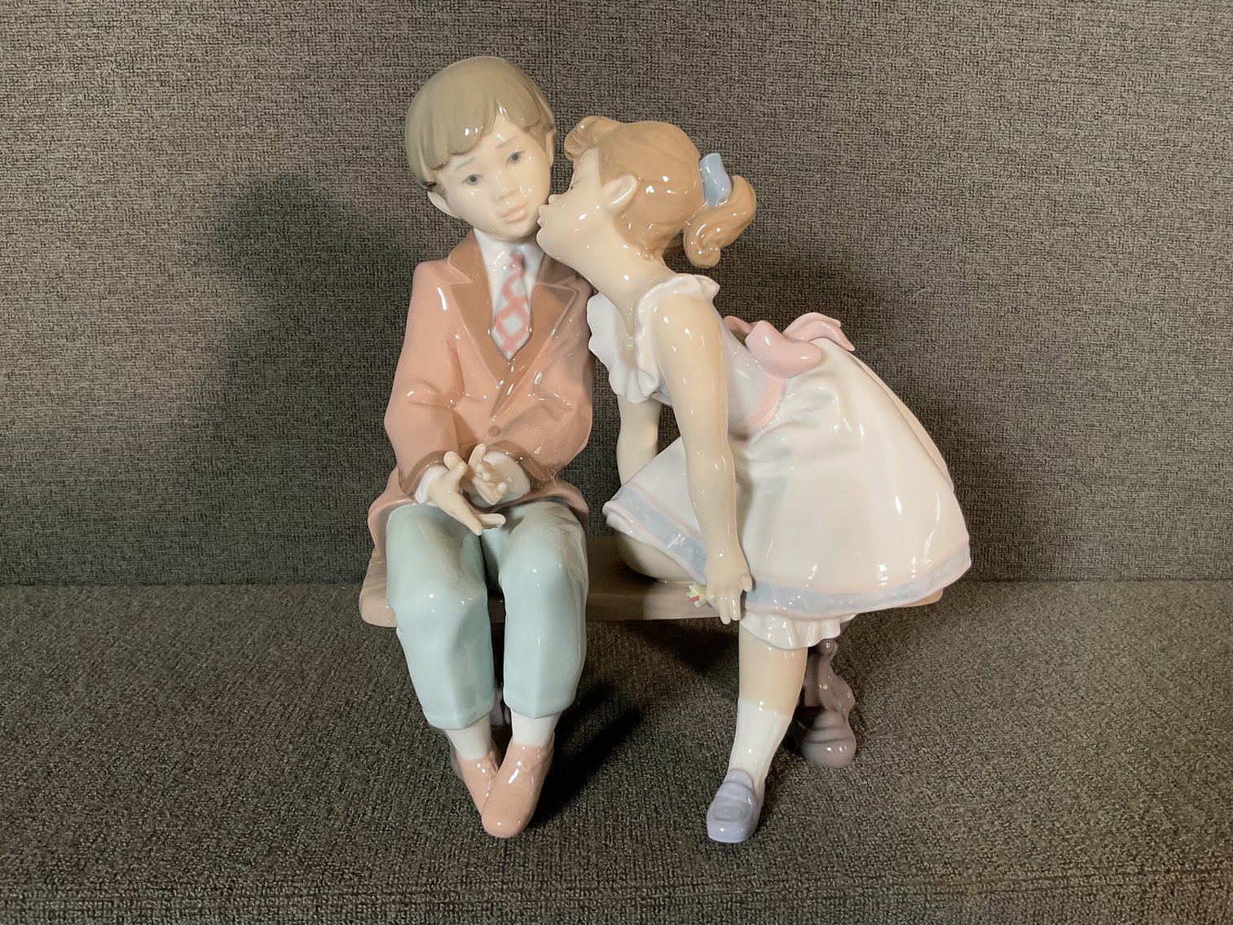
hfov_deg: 61.7
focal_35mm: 29
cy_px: 462
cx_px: 616
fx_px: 1033
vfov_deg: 48.2
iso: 40
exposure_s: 1/60
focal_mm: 3
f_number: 1.8
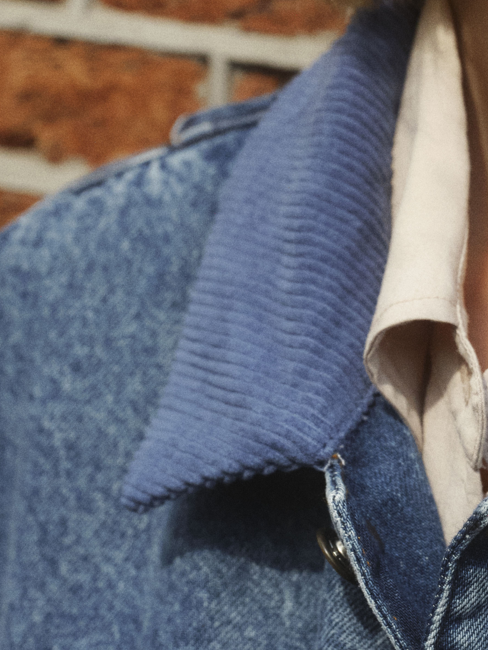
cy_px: 56
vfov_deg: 11.4
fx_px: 3233
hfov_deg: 8.5
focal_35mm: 172
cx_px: 721
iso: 640
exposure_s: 1/4000
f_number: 5
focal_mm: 64
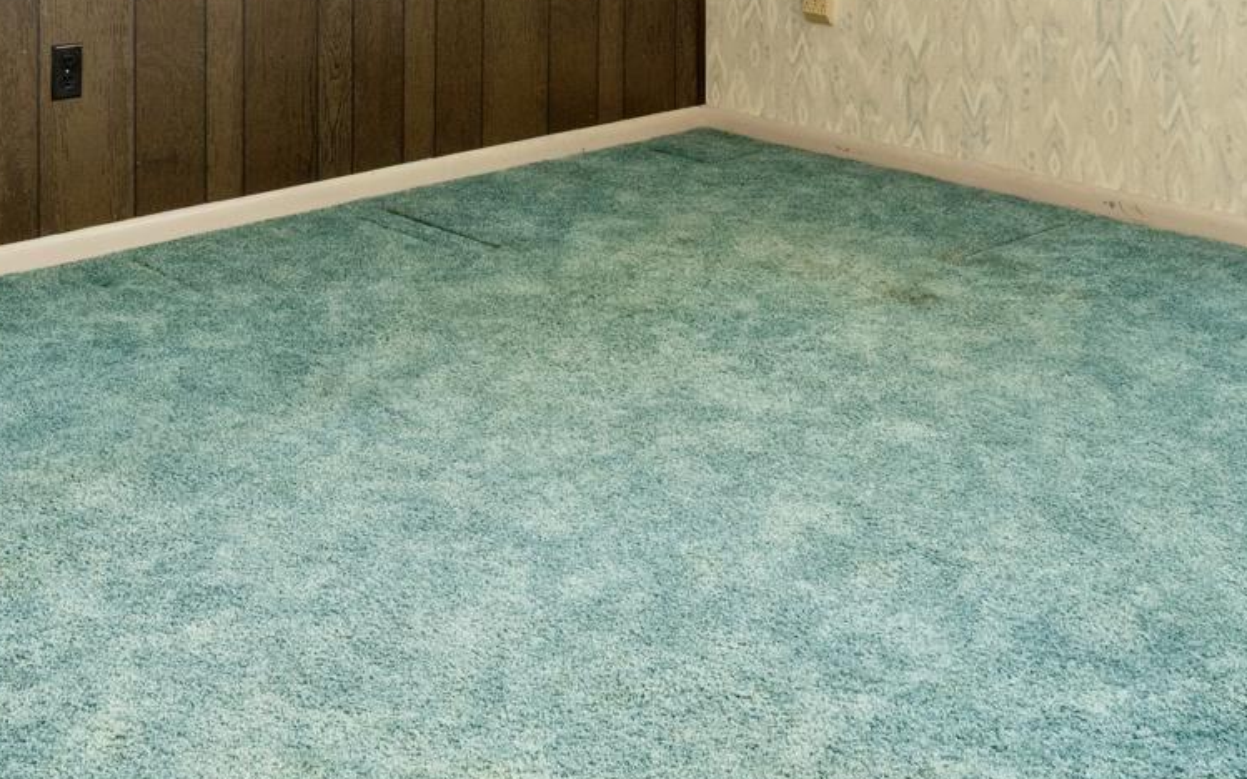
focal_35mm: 51
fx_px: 1733
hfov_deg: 39.2
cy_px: -236
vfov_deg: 22.6
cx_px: 433
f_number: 9
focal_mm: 10
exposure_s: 4
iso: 200
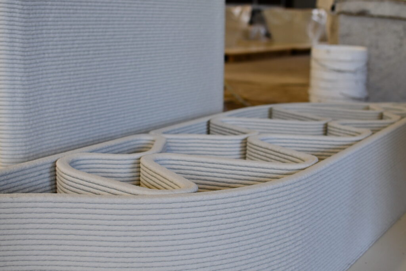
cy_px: 136
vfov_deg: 26.0
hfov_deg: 38.2
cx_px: 203
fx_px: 586
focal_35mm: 52
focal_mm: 35
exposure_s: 1/250
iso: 400
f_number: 3.5
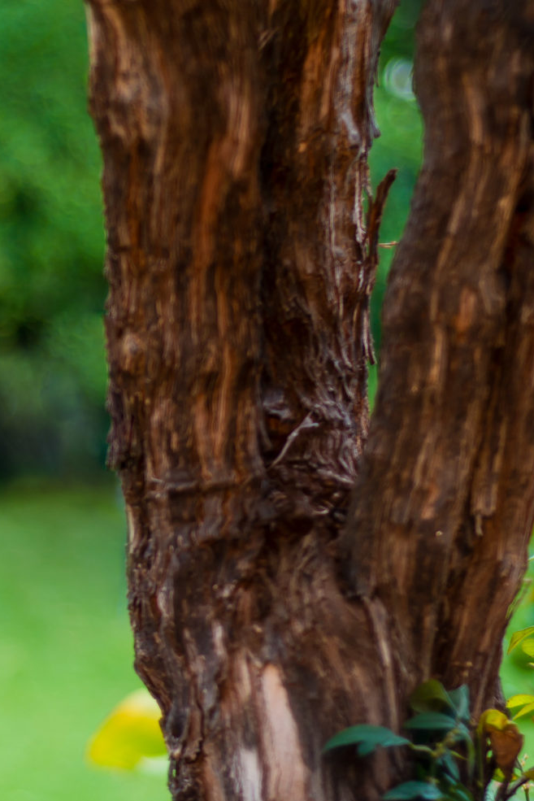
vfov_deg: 15.8
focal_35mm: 130
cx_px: -134
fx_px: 2891
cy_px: 384
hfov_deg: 10.4
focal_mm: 50
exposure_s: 1/5
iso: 100
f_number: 1.8
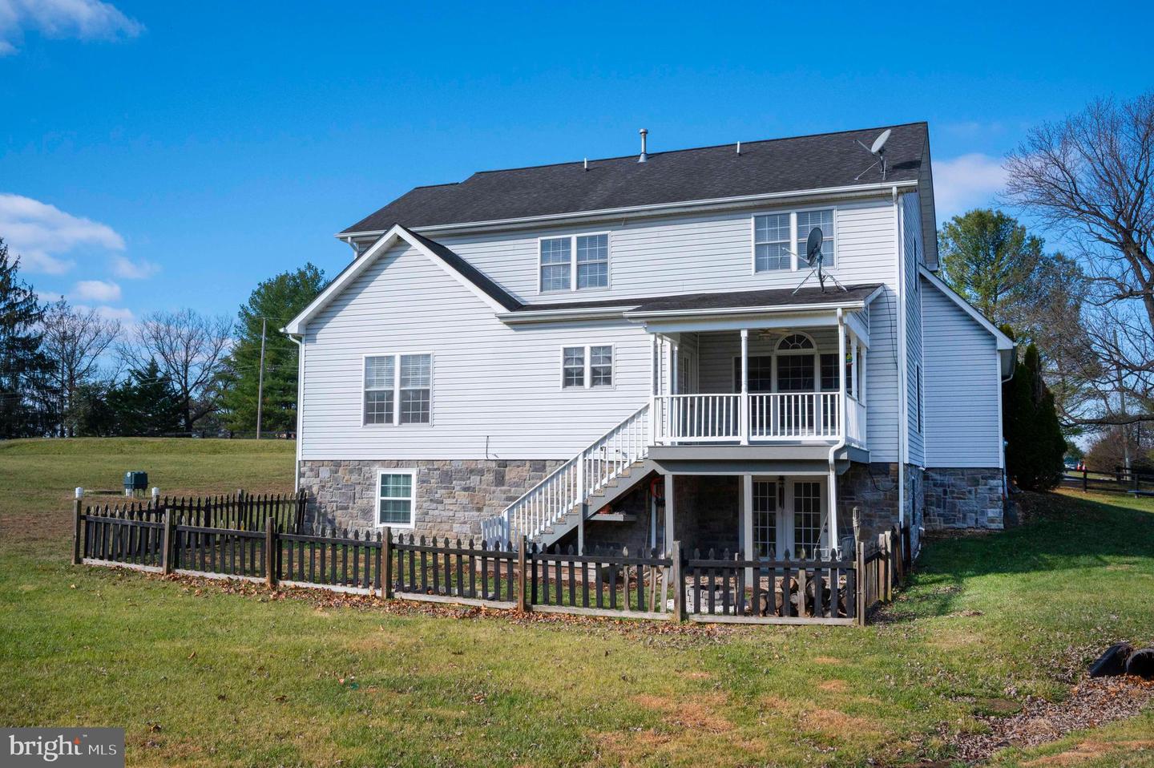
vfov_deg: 39.9
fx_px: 1057
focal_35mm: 33
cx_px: 577
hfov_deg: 57.3
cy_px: 384
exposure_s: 1/800
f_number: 16
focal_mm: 33
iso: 1000
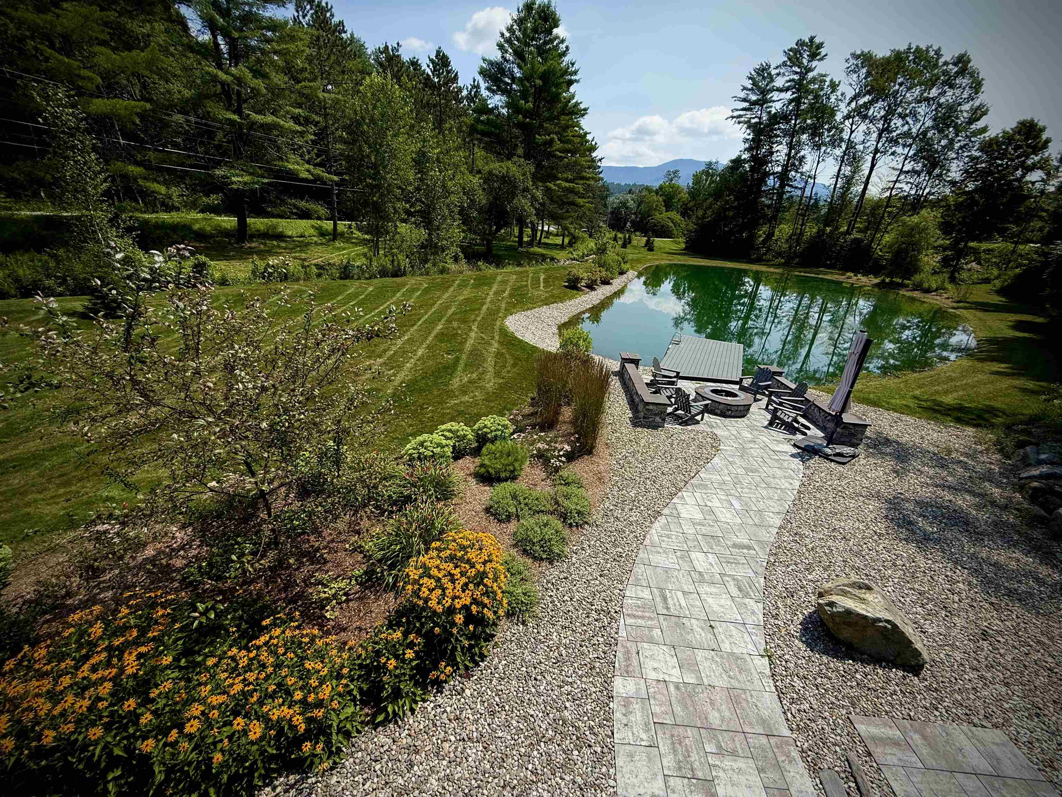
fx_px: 430
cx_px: 531
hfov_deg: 102.1
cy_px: 398
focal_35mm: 14
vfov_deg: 85.7
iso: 50
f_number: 2.2
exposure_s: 1/1613
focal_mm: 2.22
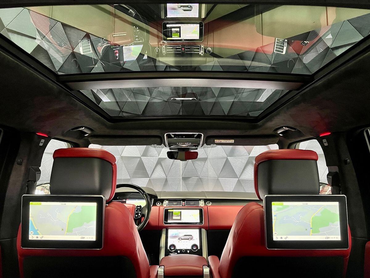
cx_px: 185
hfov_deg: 67.3
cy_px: 139
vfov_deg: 53.1
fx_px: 278
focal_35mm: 26
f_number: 1.5
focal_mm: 5.7
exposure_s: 1/58
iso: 500
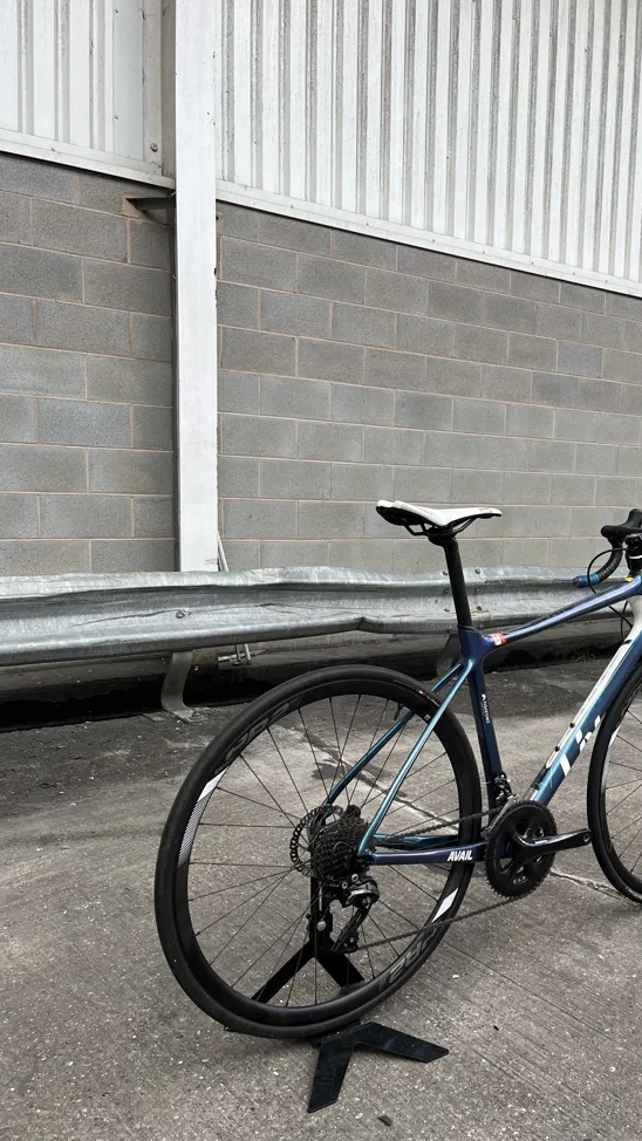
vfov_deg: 62.6
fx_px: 938
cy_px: 604
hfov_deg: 37.1
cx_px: 462
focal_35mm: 31
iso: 50
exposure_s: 1/473
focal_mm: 5.1
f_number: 1.6
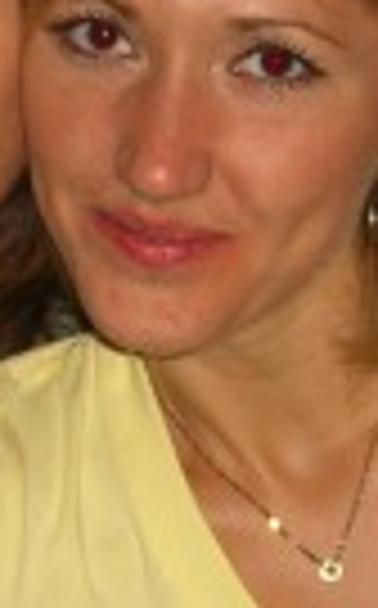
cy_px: 401
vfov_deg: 11.7
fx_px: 2960
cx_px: 76
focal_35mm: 179
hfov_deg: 7.3
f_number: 2.8
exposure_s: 1/60
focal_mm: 7.9
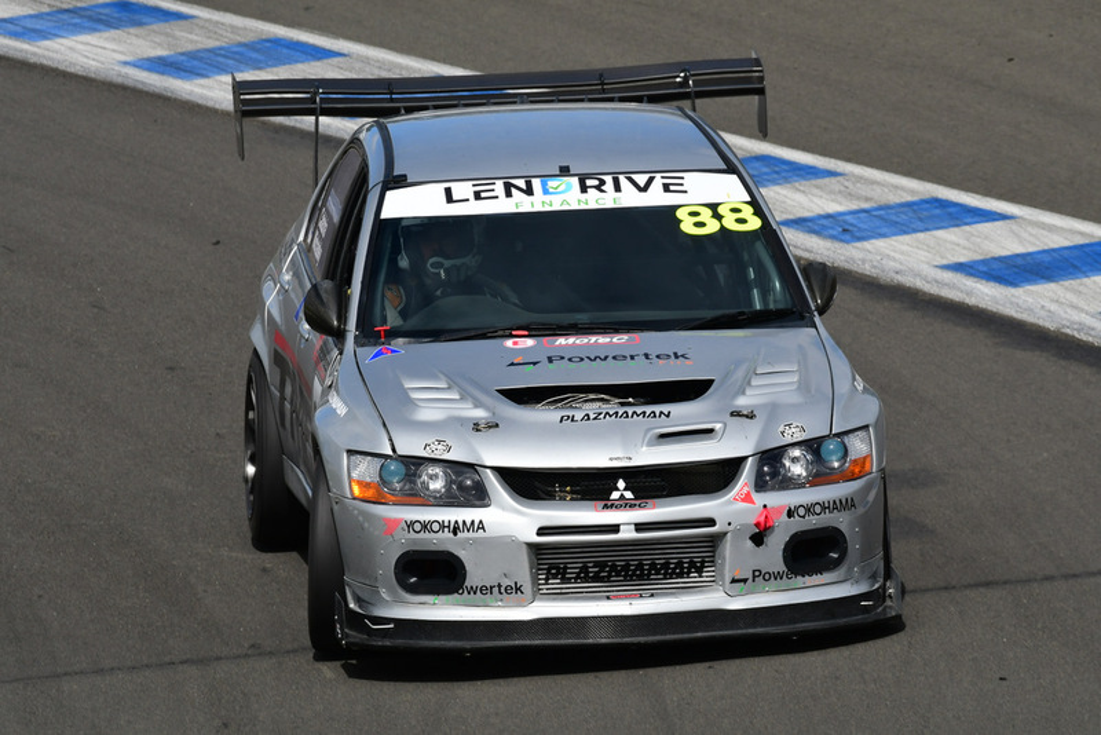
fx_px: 20191
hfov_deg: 3.1
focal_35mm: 660
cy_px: 368
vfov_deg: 2.1
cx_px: 550
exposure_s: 1/640
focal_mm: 440
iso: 320
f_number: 13
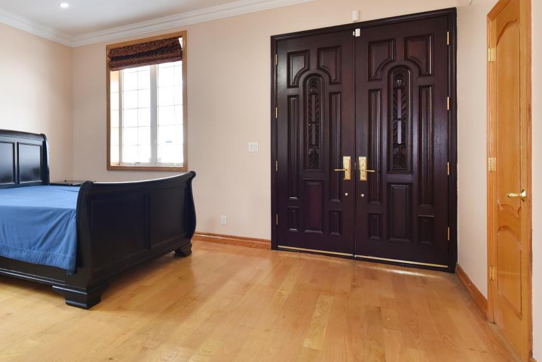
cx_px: 107
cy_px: 160
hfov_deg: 60.1
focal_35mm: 28
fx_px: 422
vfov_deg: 46.4
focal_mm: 16
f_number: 5.6
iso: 1600
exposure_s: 1/50
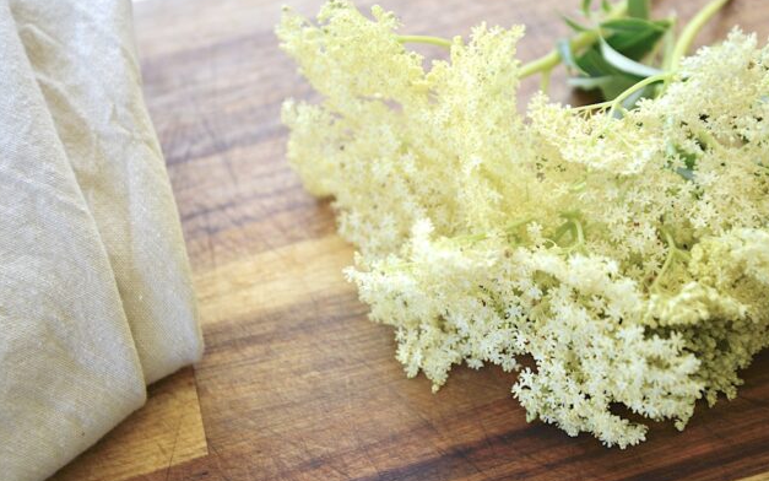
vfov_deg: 20.0
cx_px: 448
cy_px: 203
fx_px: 1362
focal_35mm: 65
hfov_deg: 31.5
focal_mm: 52
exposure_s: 1/80
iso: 220
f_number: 5
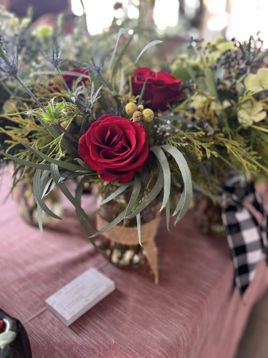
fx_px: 268
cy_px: 179
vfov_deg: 67.3
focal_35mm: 26
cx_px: 134
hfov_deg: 53.1
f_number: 1.5
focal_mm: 5.7
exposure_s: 1/60
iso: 250
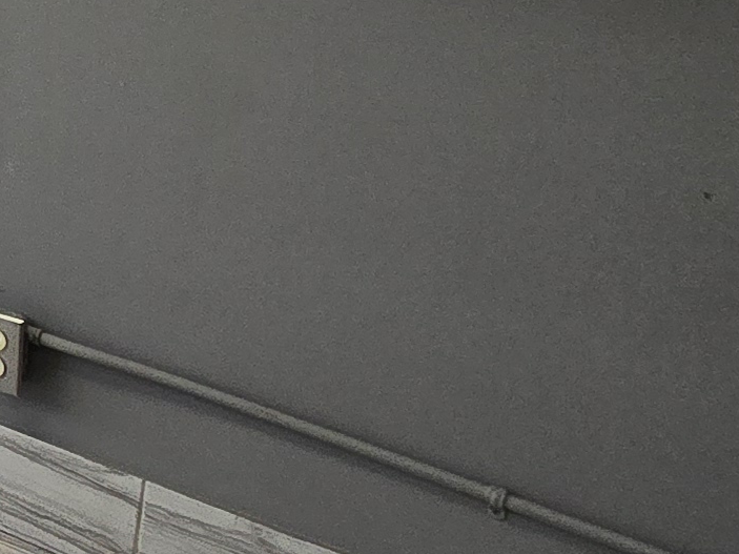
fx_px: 1580
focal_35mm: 74
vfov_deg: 18.0
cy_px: -253
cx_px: -1268
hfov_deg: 13.0
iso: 50
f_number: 2.2
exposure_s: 1/139
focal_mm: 2.2
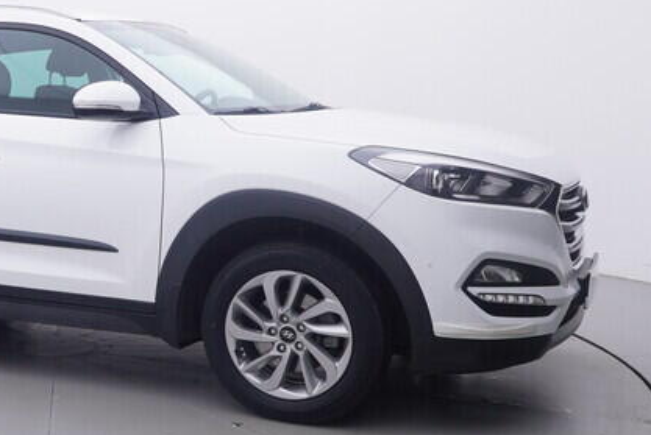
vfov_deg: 24.6
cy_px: 215
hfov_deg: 34.0
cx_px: 56
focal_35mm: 55
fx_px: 1000
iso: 200
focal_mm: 15
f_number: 5
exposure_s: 1/80
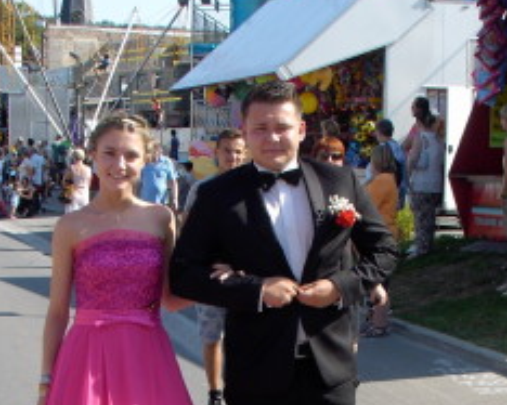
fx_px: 1470
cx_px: 254
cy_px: 379
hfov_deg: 19.6
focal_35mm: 98
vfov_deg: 15.5
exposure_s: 1/220
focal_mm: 7.5
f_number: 4.5
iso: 70
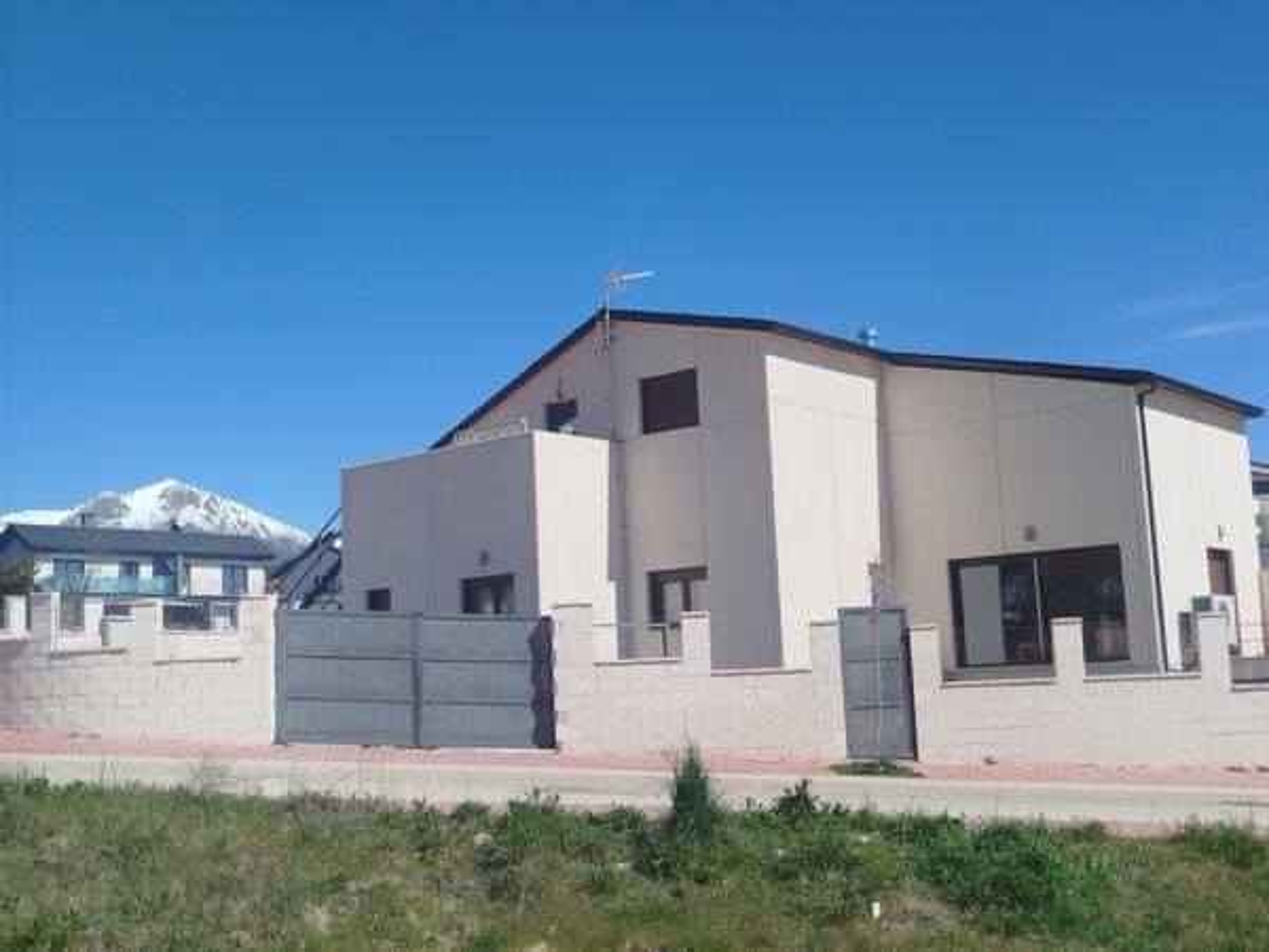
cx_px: 634
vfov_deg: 37.7
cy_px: 476
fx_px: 1393
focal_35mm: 38
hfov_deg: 49.0
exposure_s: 1/1535
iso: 50
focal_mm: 5.31
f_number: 1.7
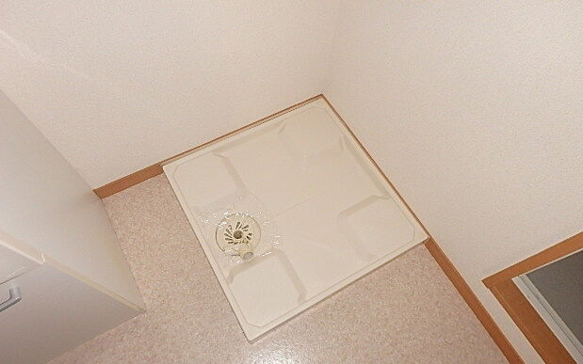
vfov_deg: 52.8
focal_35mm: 23
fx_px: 365
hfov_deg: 77.2
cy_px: 211
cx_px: 294
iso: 400
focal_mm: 3.7
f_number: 3.5
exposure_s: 1/30
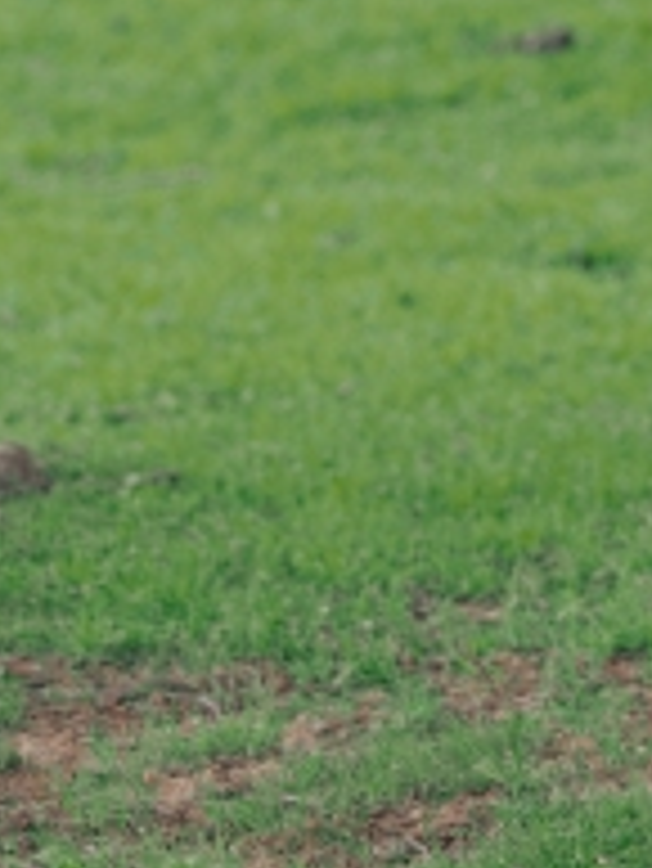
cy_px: -729
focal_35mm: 677
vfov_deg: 2.9
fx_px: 16983
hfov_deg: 2.2
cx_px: 1477
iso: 200
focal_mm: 110
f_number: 4
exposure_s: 1/170
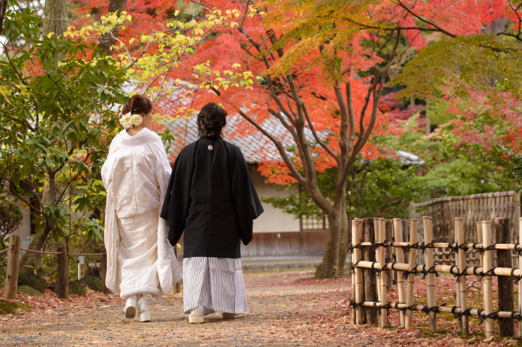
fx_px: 1594
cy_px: 164
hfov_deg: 18.6
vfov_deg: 12.4
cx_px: 257
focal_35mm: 110
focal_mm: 102
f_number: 4.5
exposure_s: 1/320
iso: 400
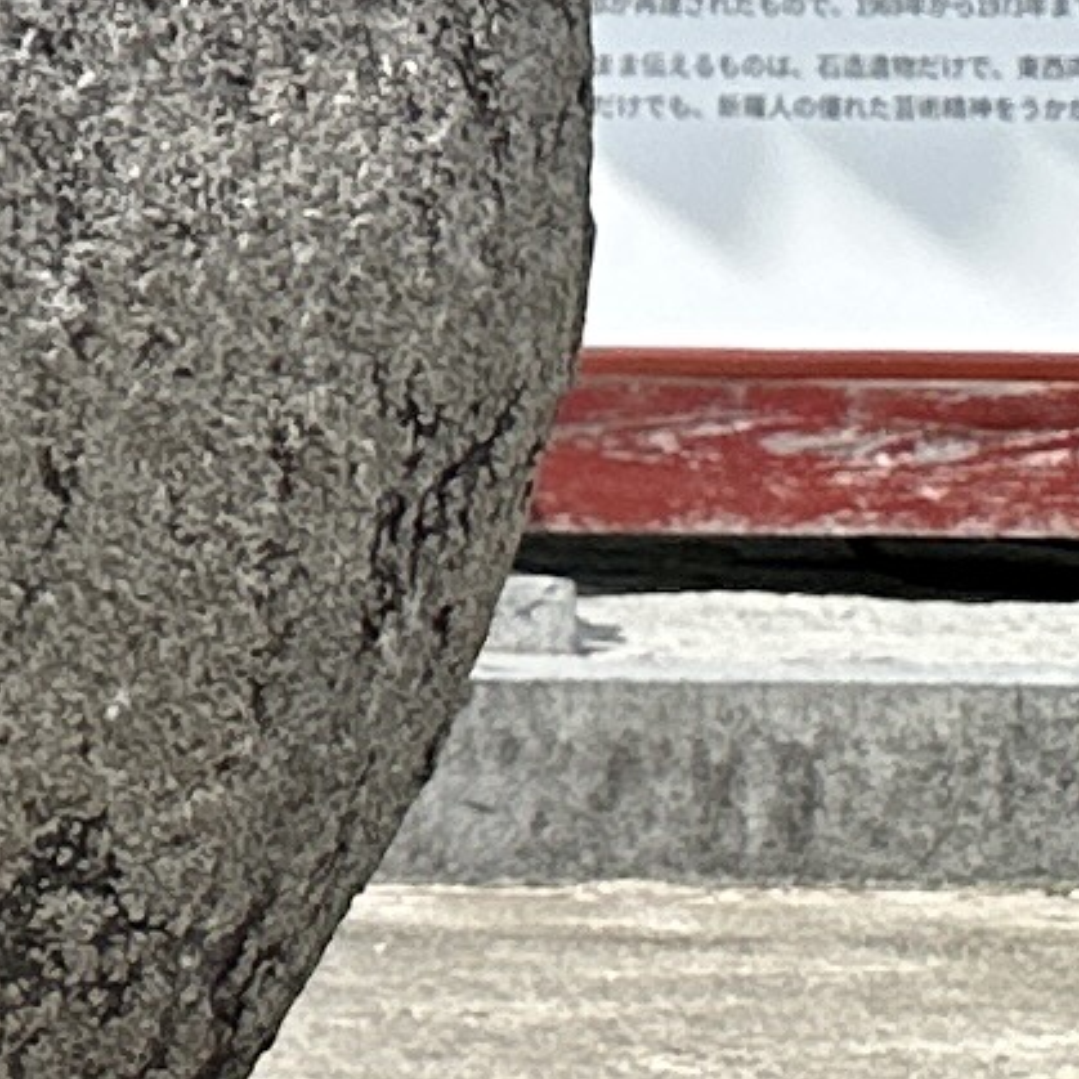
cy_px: -579
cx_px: -4058
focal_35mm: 204
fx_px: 7194
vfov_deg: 8.4
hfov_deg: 6.1
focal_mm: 6.86
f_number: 1.78
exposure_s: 1/2732
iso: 80
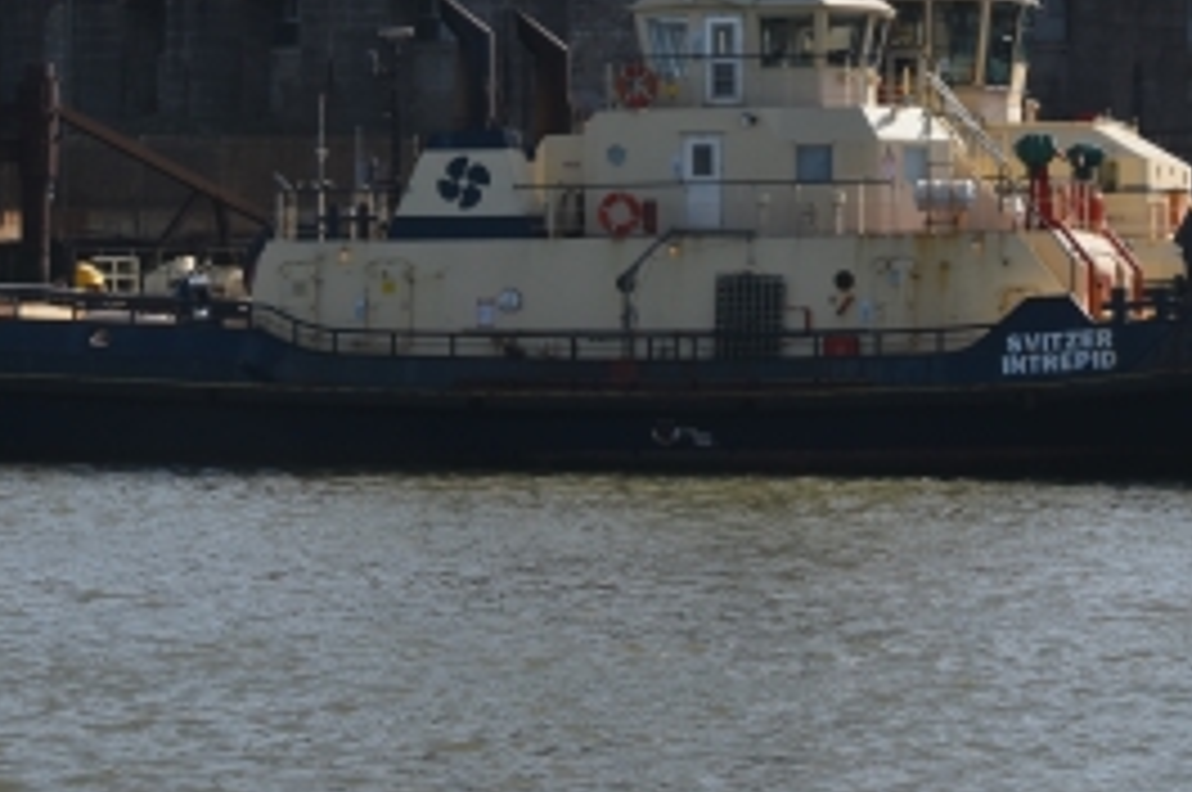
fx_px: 4574
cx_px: 738
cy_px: 16
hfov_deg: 14.8
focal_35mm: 138
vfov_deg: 9.8
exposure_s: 1/500
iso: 200
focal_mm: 35
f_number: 11
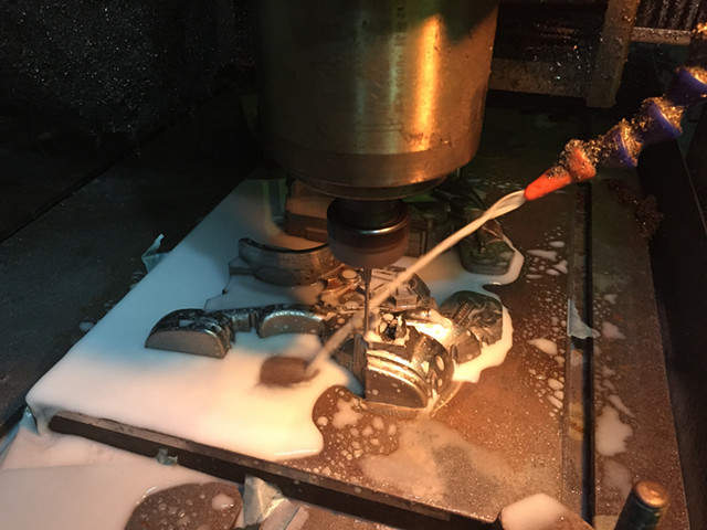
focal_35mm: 29
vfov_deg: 48.2
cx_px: 354
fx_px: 592
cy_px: 265
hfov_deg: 61.7
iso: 250
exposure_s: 1/20
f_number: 2.2
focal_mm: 4.15
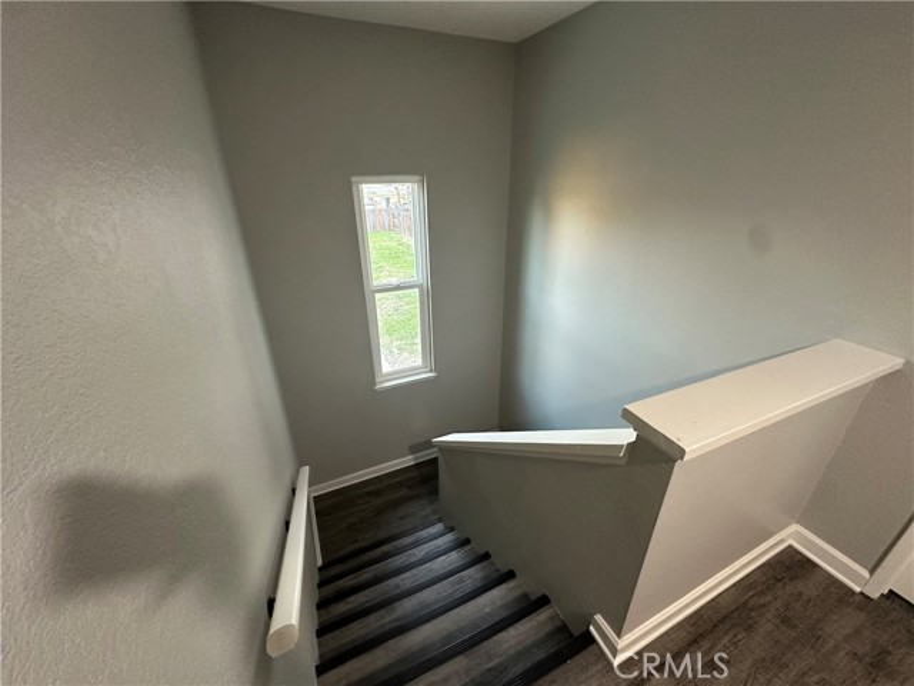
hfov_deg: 102.1
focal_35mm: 14
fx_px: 370
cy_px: 343
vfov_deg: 85.7
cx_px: 457
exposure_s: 1/60
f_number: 2.2
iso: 500
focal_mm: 2.22
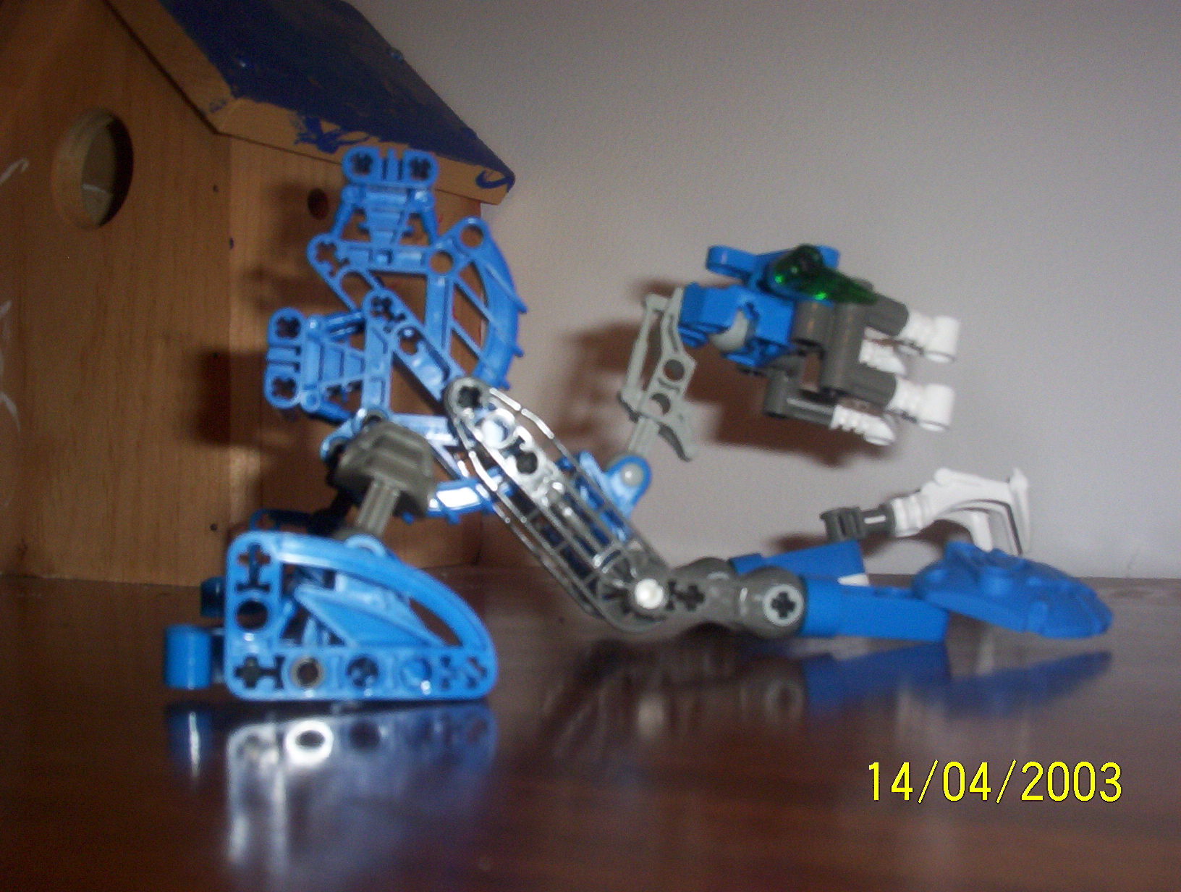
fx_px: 1334
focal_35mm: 39
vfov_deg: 37.0
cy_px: 446
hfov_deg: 47.8
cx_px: 590
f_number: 4.5
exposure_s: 1/30
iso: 140
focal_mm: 6
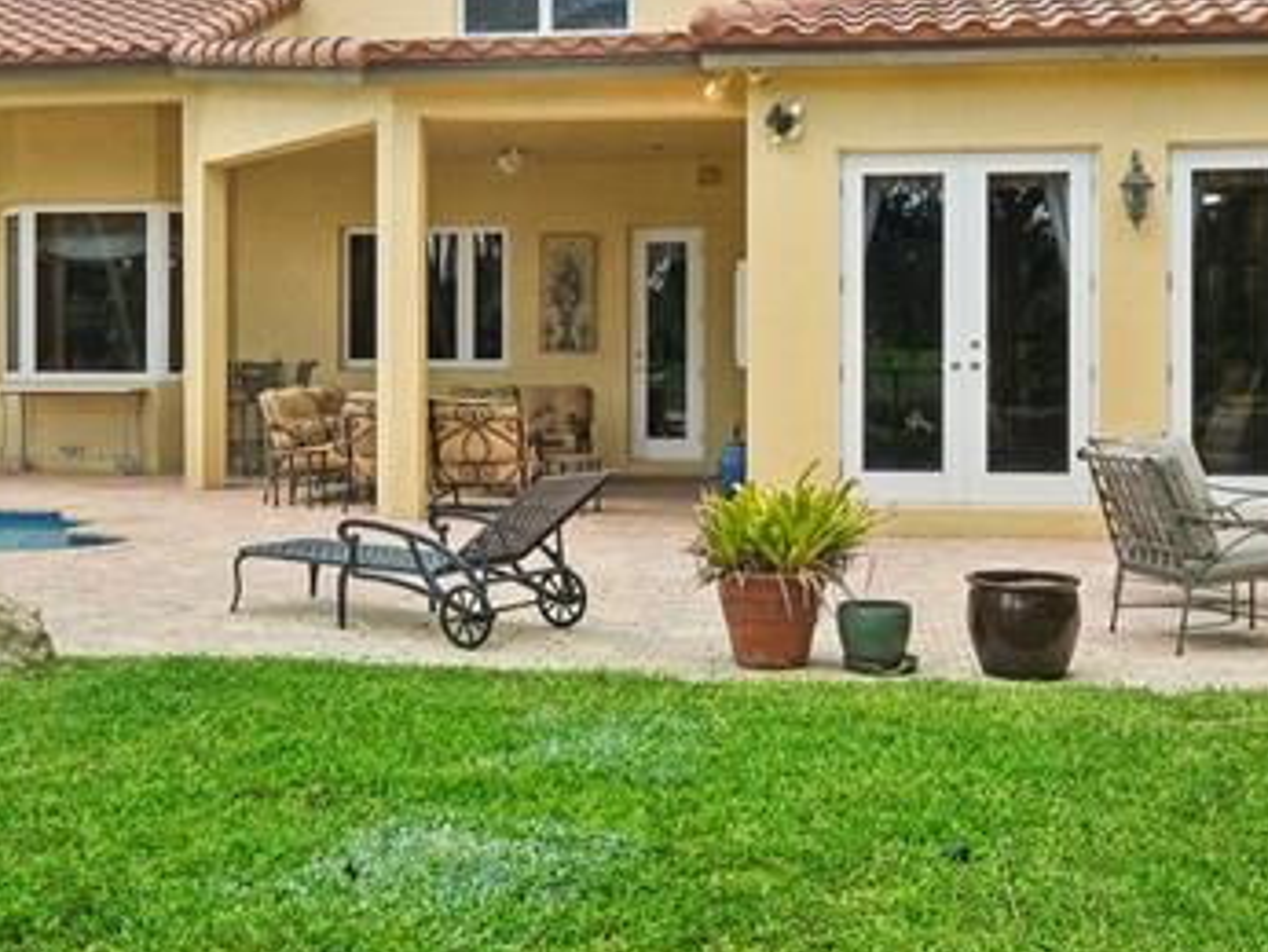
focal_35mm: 40
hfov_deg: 46.8
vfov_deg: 35.6
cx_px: 605
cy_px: 309
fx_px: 1466
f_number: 6.4
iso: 1000
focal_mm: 12
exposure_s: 1/1900
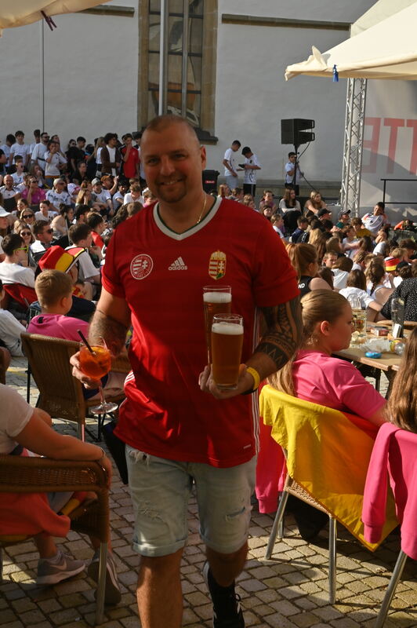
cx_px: 208
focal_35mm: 50
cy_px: 314
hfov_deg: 26.9
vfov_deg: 39.6
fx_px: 870
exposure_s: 1/160
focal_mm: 50
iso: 800
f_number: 20
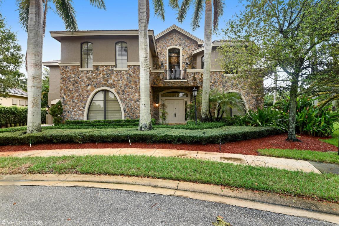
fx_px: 184
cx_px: 170
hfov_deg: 85.4
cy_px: 113
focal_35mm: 20
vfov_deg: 63.2
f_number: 8
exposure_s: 1/25
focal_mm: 13
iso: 200
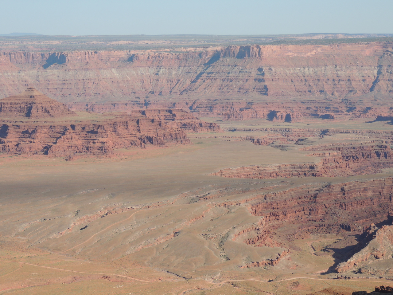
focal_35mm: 100
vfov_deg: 14.8
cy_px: 148
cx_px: 196
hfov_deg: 19.6
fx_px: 1135
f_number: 4.1
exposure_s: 1/640
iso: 100
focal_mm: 17.8
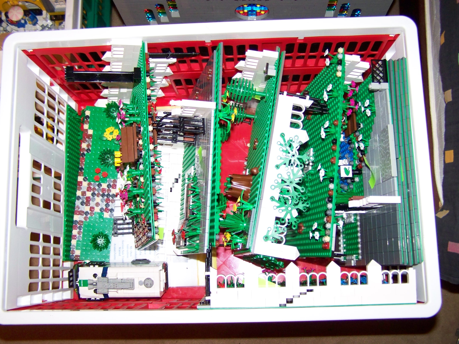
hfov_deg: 49.0
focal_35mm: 38
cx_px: 230
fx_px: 504
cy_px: 172
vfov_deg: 37.7
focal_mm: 6.3
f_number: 2.8
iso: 200
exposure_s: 1/30
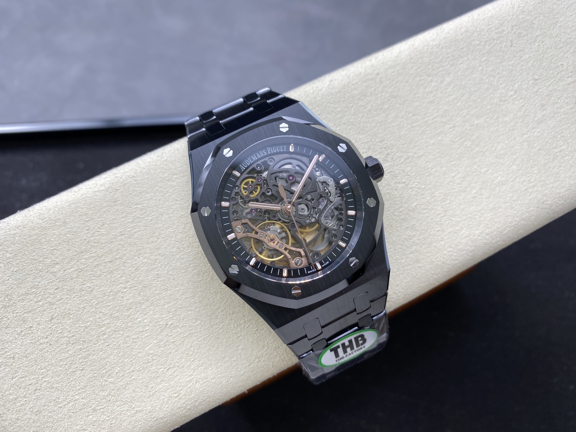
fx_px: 416
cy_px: 216
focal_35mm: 25
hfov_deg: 69.4
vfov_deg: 54.9
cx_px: 288
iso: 32
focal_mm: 4.25
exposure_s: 1/226
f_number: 1.8
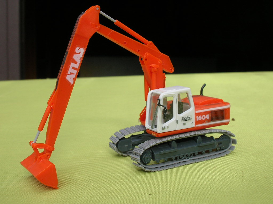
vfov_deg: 29.1
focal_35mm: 50
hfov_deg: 38.2
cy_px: 102
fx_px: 394
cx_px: 136
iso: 50
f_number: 5.6
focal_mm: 8.4
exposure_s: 1/128
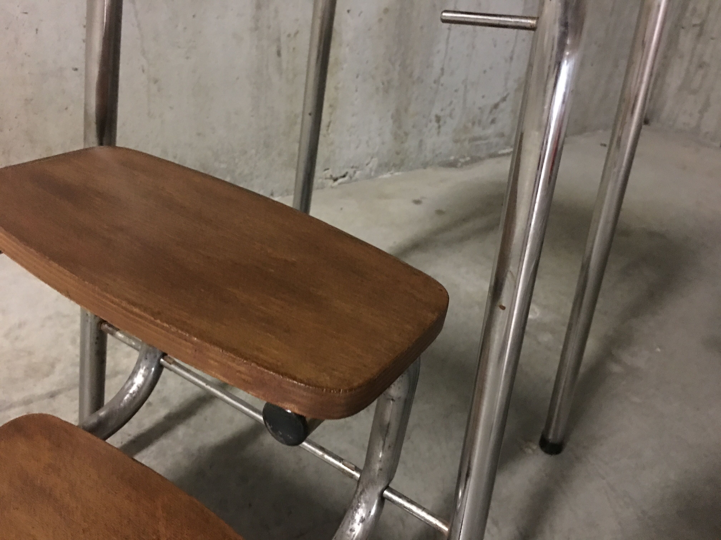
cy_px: 270
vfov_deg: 48.2
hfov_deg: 61.7
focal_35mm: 29
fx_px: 604
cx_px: 360
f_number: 2.2
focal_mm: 4.15
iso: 125
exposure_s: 1/4
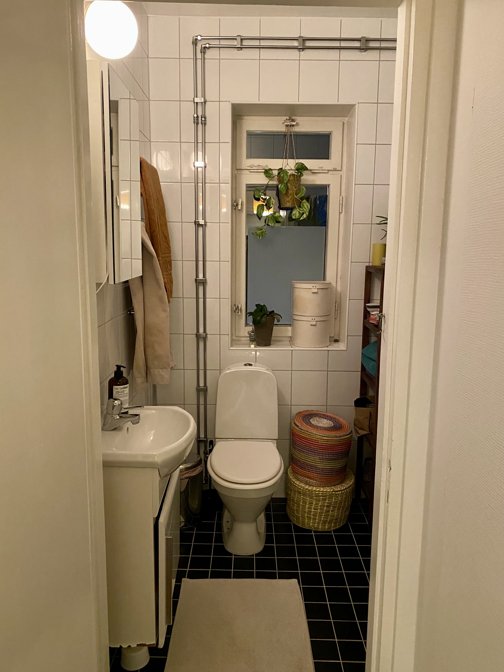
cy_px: 336
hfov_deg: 53.1
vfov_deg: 67.3
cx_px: 252
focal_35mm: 26
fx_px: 505
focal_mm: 4.25
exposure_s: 1/25
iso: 500
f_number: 1.8
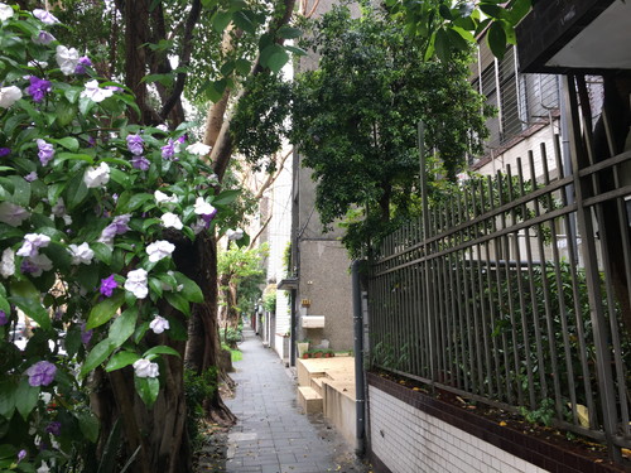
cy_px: 236
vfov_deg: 48.2
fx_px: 529
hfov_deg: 61.7
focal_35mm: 29
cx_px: 316
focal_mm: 4.15
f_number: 2.2
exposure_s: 1/60
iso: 25
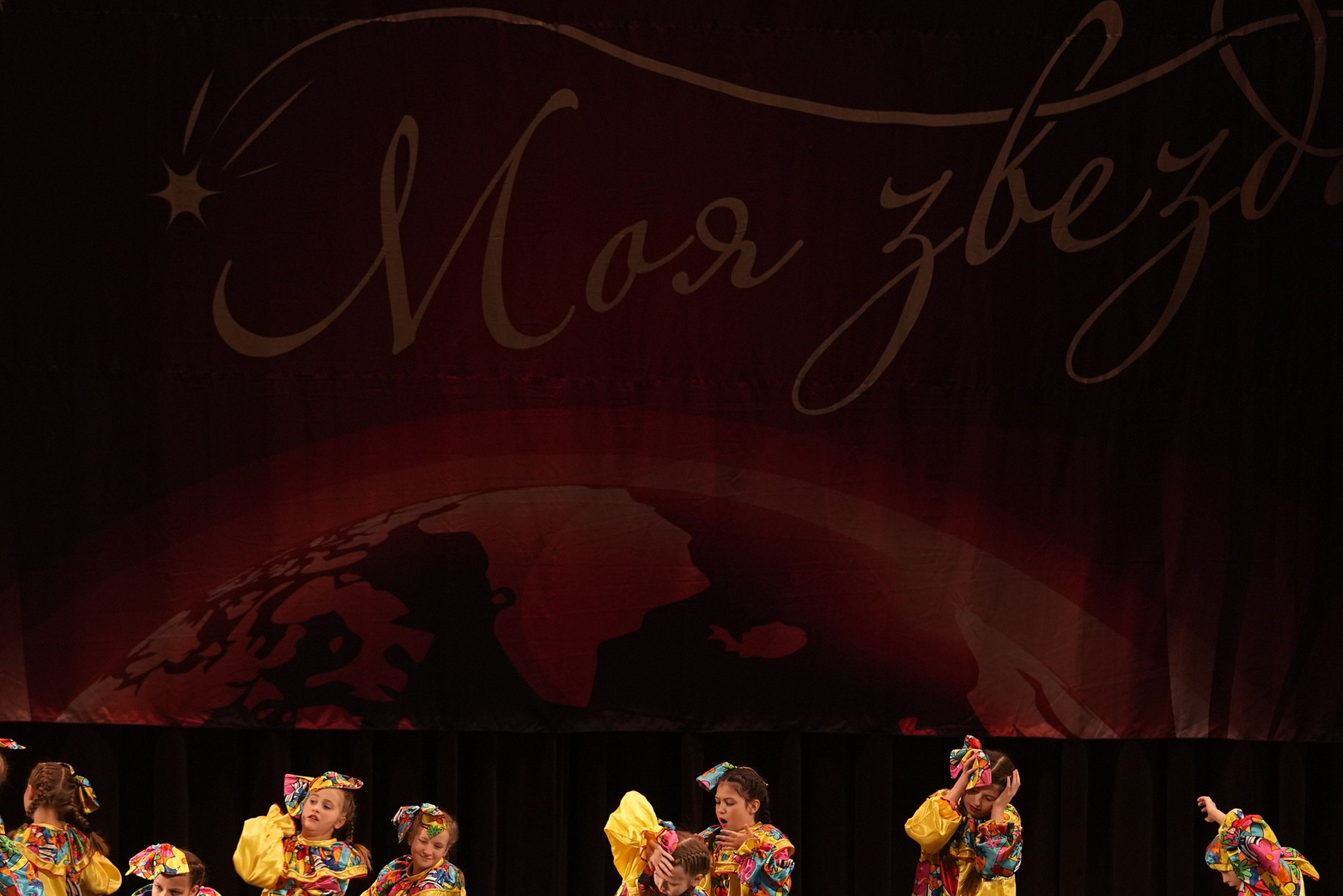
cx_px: 465
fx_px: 7387
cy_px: 588
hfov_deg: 10.4
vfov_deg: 6.9
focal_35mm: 198
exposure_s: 1/400
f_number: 2.8
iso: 1600
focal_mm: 121
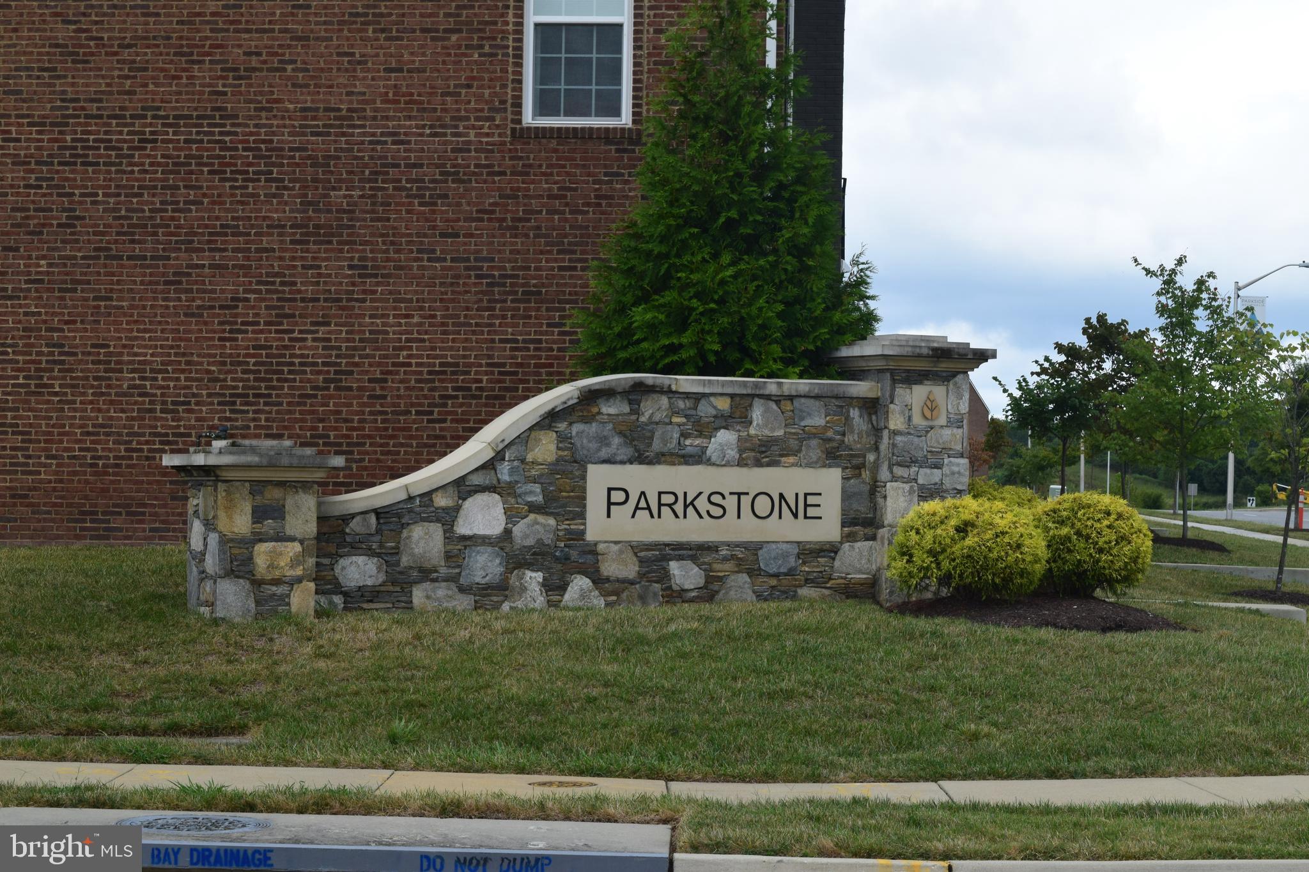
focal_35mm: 82
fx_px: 2999
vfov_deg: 16.6
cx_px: 654
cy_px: 436
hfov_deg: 24.6
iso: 400
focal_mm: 55
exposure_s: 1/400
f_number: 11
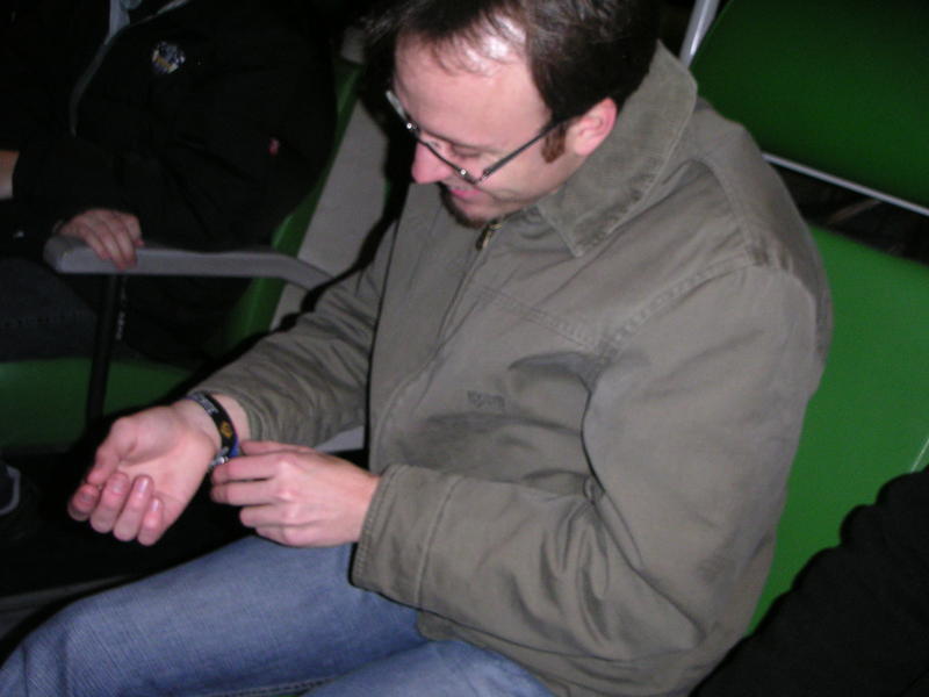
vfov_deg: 37.7
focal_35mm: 38
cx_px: 464
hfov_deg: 49.0
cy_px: 348
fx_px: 1020
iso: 160
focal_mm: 6
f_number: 6.7
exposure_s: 1/45
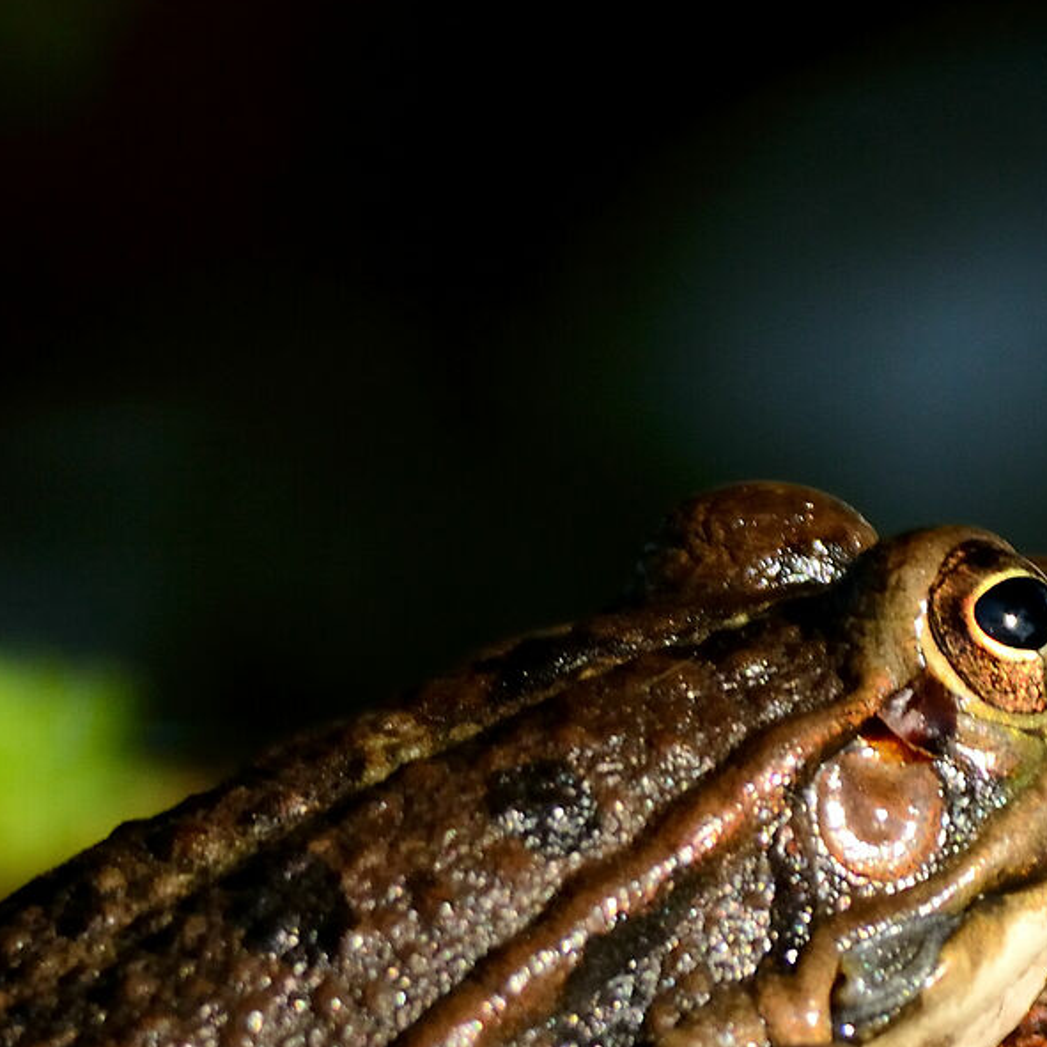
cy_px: 831
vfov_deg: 0.7
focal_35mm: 2585
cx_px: 716
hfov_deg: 0.7
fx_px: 88458
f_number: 6.7
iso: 400
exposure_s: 1/640
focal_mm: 500
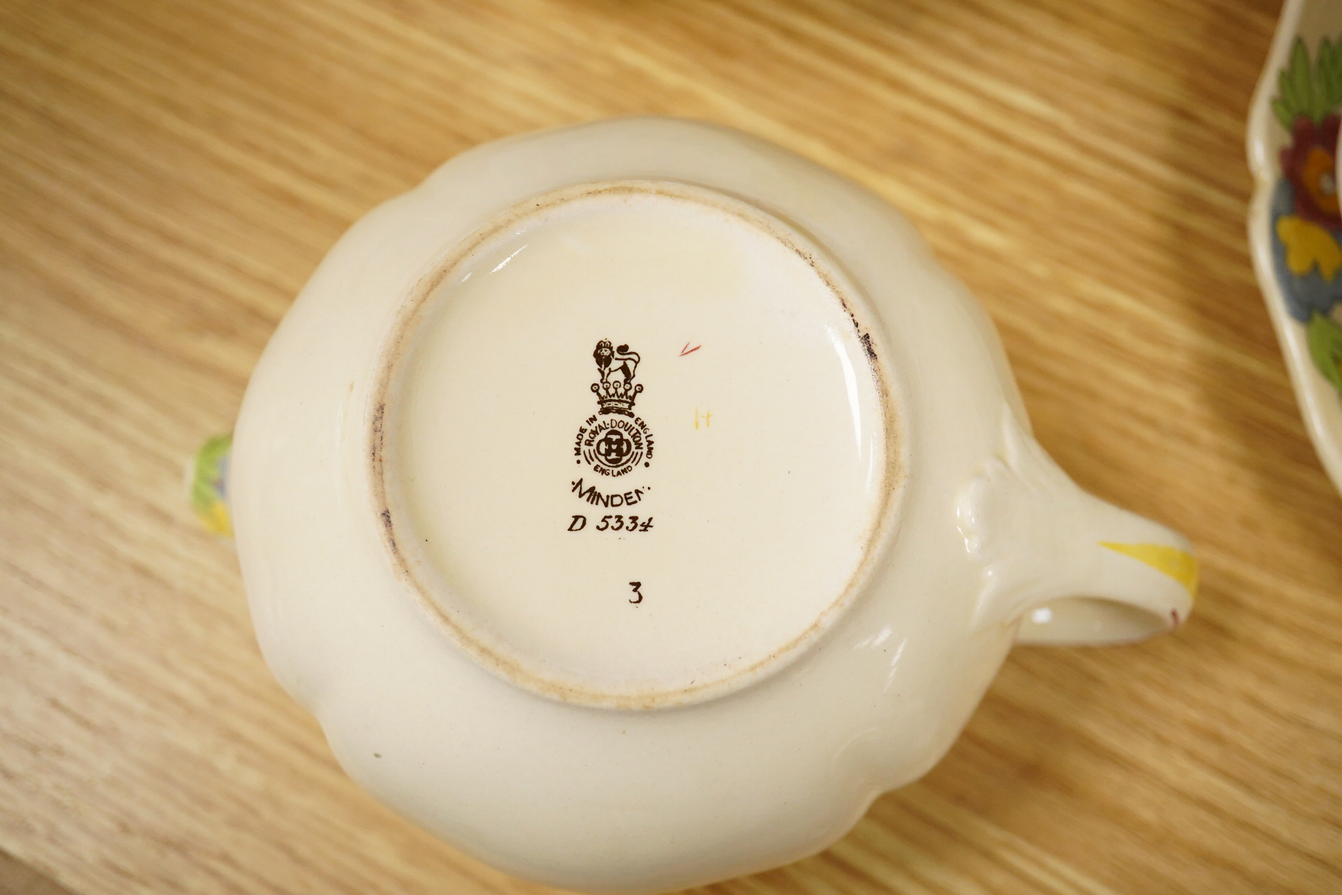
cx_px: 671
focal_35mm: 45
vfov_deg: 29.9
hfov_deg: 43.6
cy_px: 448
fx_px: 1677
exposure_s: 1/320
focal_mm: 30
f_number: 6.3
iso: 2500
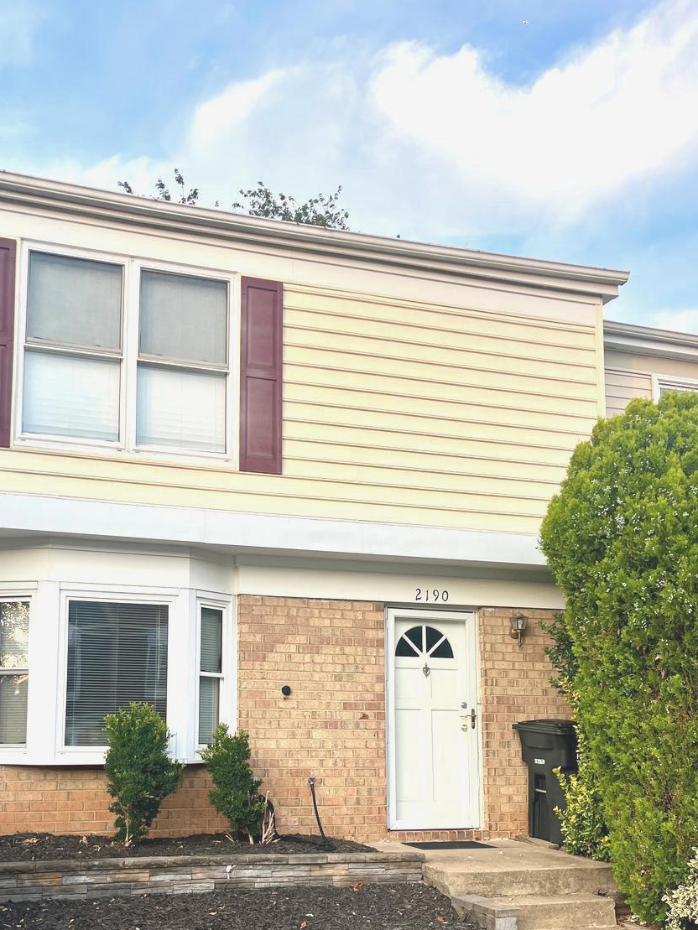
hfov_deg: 39.4
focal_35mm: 36
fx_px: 968
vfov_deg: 50.4
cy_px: 624
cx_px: 257
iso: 50
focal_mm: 5.1
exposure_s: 1/415
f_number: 1.6
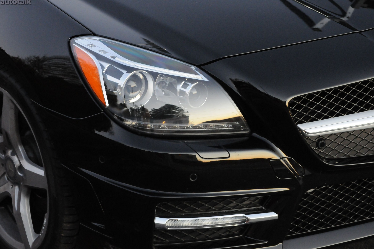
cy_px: 124
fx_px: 976
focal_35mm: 94
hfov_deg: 21.7
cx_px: 186
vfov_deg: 14.5
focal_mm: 62
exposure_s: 1/30
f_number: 9
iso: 2500
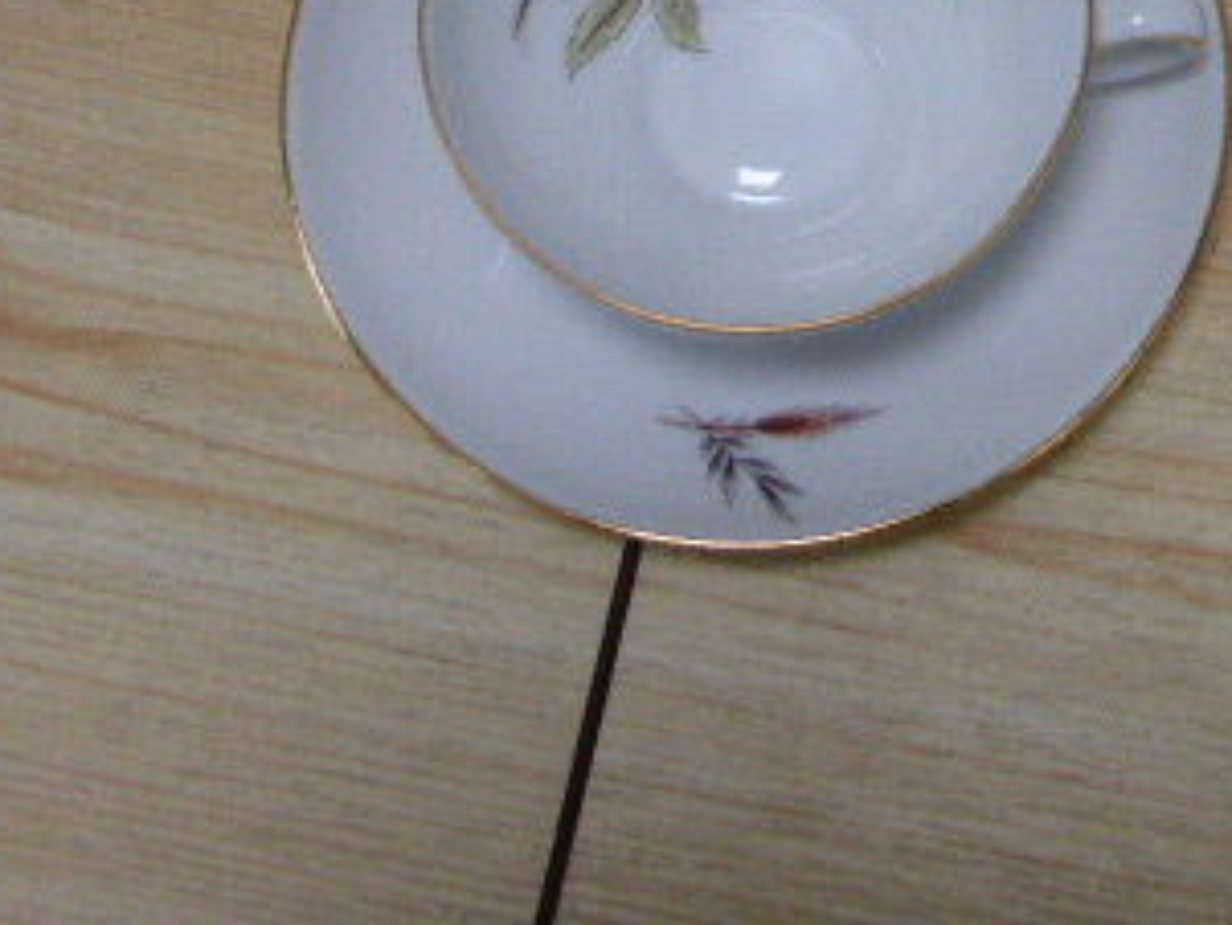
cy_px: -25
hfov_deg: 22.3
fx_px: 3026
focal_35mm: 85
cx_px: 1187
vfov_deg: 17.0
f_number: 3.9
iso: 400
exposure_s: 1/30
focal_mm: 6.9
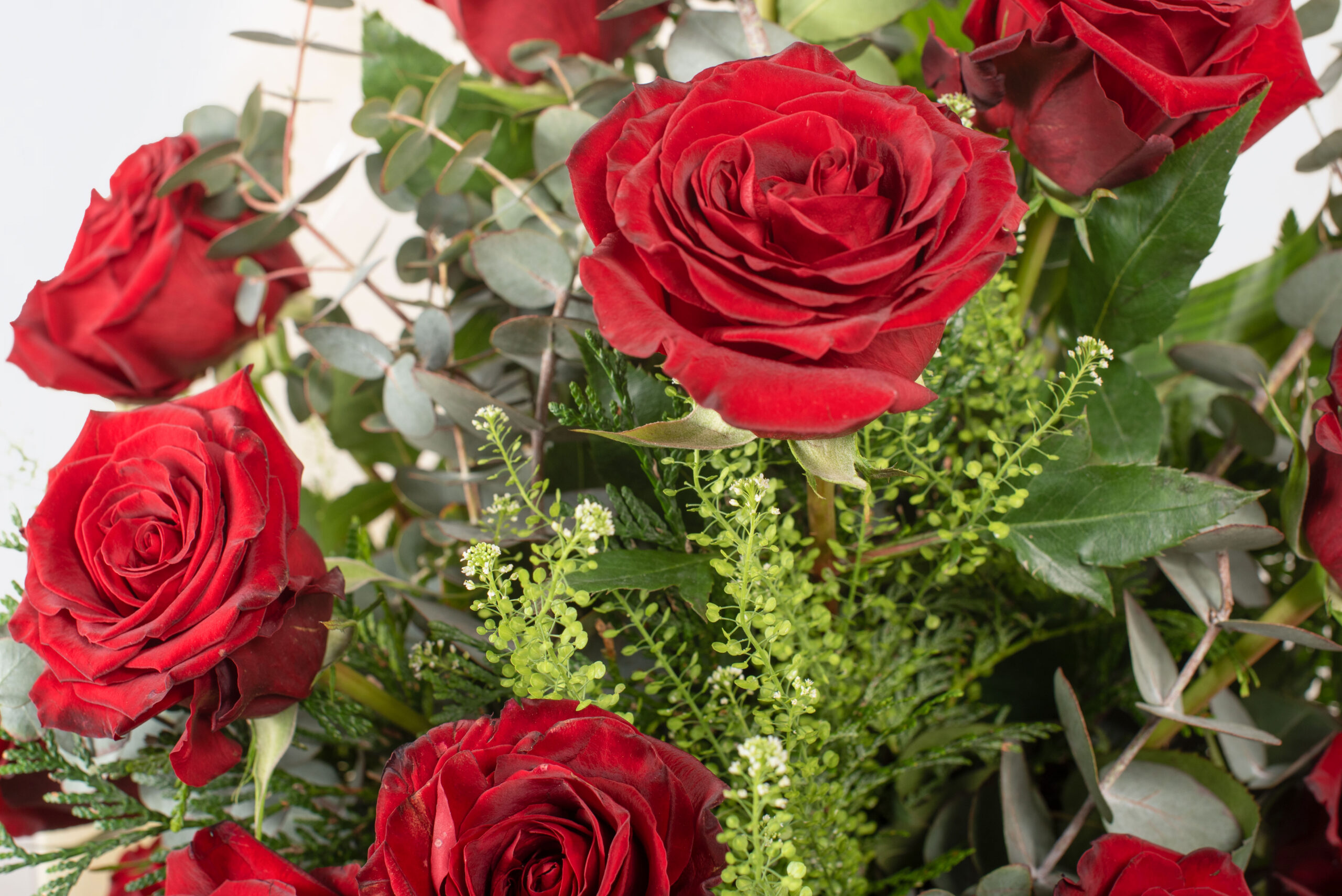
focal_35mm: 50
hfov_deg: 39.6
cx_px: 671
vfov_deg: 27.0
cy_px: 448
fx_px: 1865
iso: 250
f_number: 9
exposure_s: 1/160
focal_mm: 50
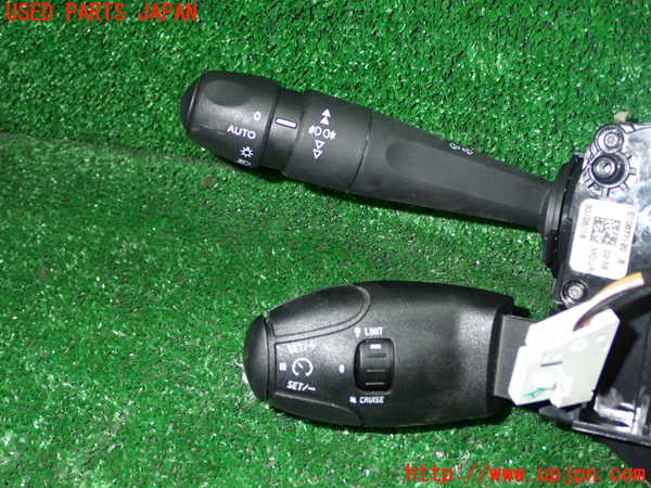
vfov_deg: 32.9
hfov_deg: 42.9
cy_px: 244
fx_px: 827
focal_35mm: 44
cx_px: 326
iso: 800
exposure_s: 1/40
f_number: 9
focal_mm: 7.84
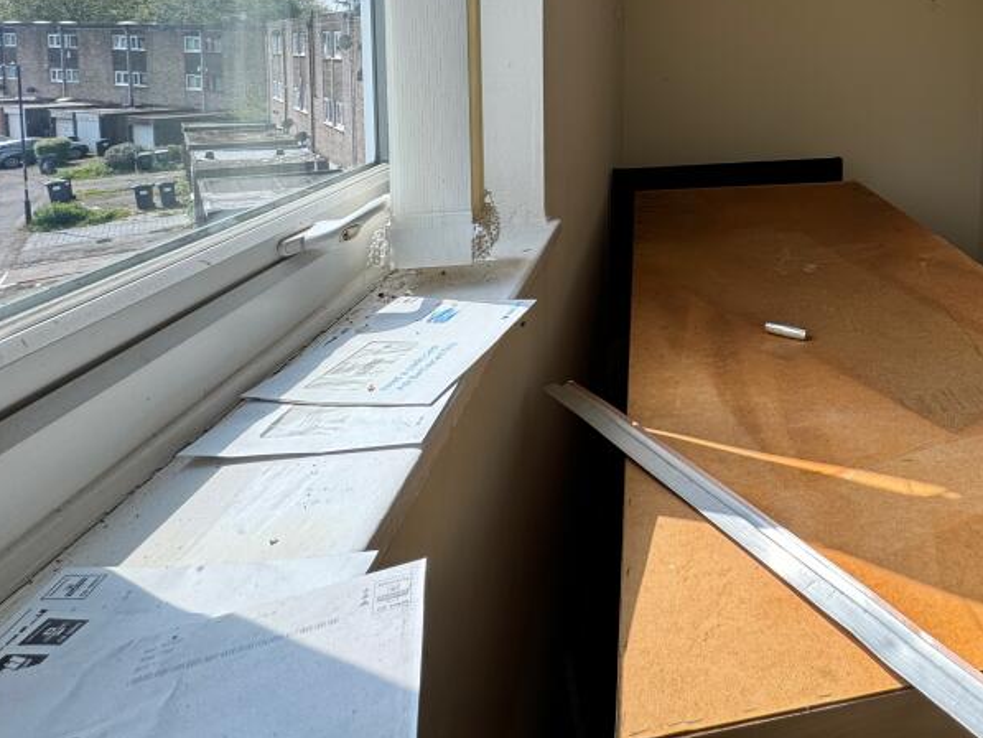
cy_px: 110
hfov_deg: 65.7
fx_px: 682
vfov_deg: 51.8
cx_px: 774
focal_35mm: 24
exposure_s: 1/190
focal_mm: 2.22
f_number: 2.2
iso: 40
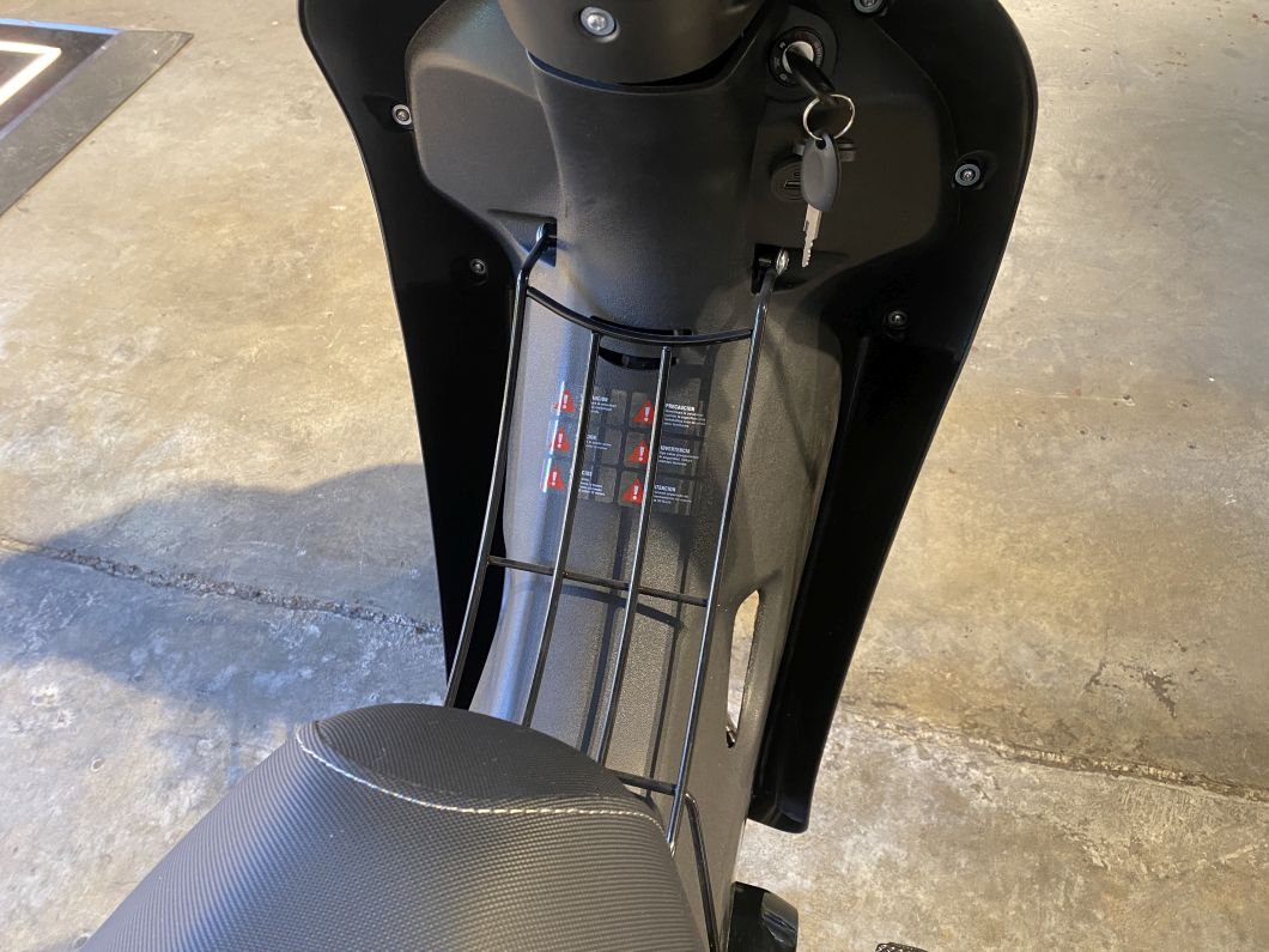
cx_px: 634
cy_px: 476
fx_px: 953
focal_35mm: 26
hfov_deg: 67.3
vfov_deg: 53.1
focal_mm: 4.25
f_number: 1.8
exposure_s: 1/50
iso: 250
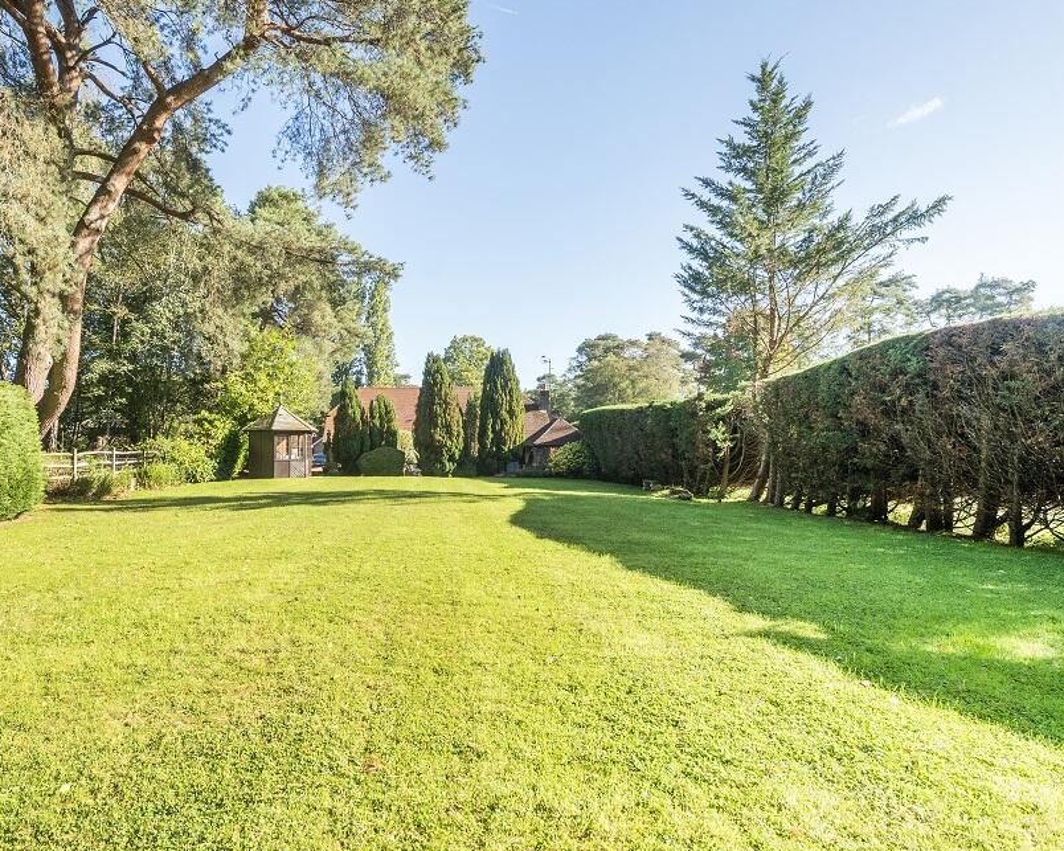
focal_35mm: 21
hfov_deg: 76.7
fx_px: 661
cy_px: 437
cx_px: 421
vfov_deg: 65.5
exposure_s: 1/400
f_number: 8
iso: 640
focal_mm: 12
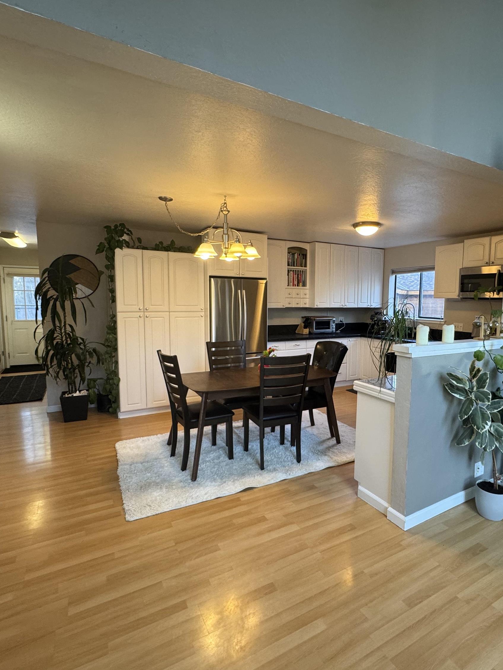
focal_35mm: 19
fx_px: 368
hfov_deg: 68.1
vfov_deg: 84.7
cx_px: 299
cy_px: 336
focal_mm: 2.22
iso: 200
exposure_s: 1/60
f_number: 2.2
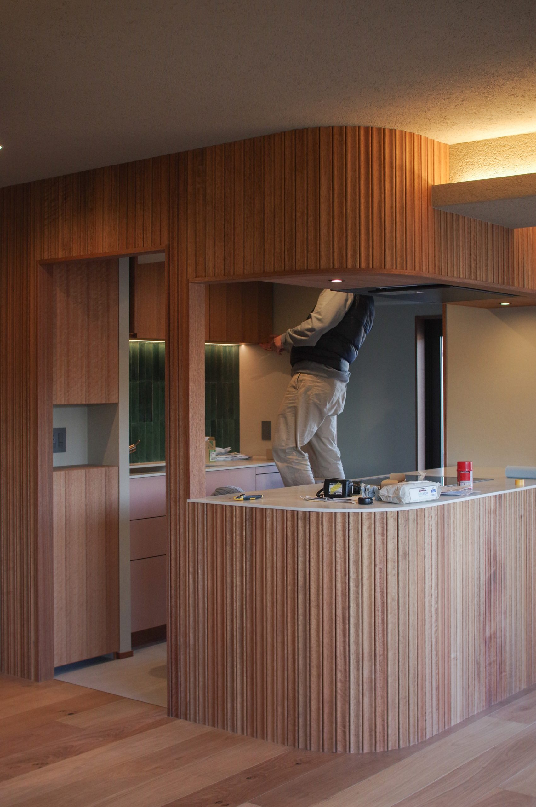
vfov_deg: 43.6
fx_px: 1007
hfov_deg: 29.8
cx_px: 268
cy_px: 404
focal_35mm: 45
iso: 800
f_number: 3.2
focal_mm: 30
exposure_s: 1/250
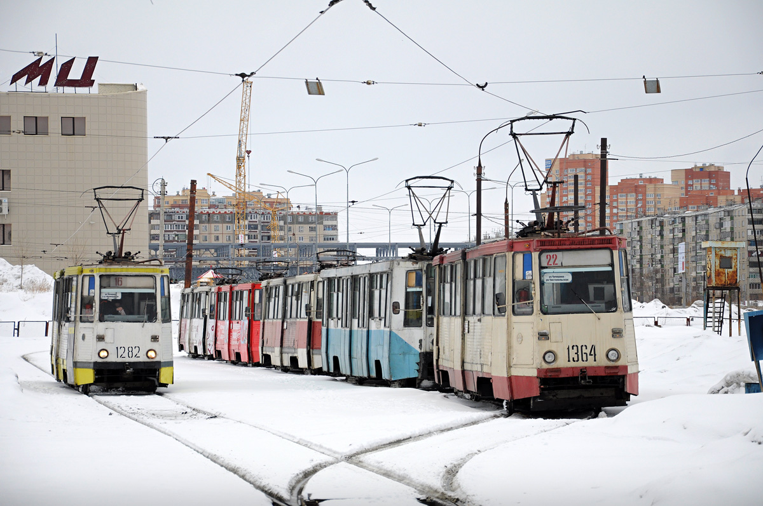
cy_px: 253
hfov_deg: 16.1
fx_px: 2699
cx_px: 382
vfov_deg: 10.7
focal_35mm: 128
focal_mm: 85
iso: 250
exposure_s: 1/800
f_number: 7.1
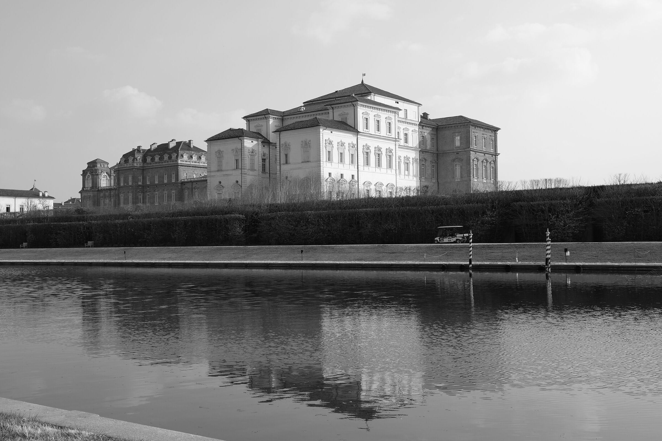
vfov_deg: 32.6
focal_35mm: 41
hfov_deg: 47.4
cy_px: 220
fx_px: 754
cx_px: 331
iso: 200
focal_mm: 27.4
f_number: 8
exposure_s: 1/300
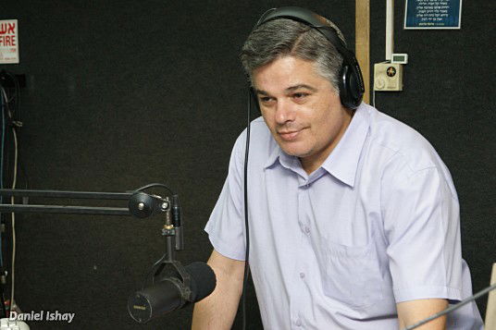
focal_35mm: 68
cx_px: 248
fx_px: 930
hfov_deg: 29.9
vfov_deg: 20.1
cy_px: 165
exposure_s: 1/60
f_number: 4.5
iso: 400
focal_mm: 45
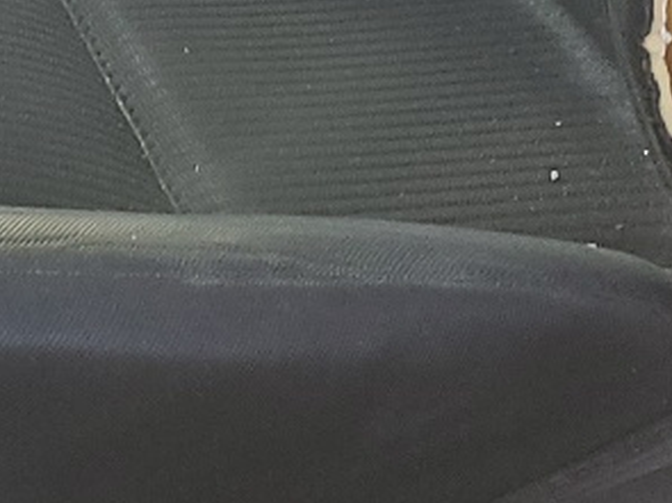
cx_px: -513
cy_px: -824
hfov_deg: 12.8
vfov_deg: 9.1
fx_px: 2736
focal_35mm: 141
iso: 70
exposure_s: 1/120
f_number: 1.5
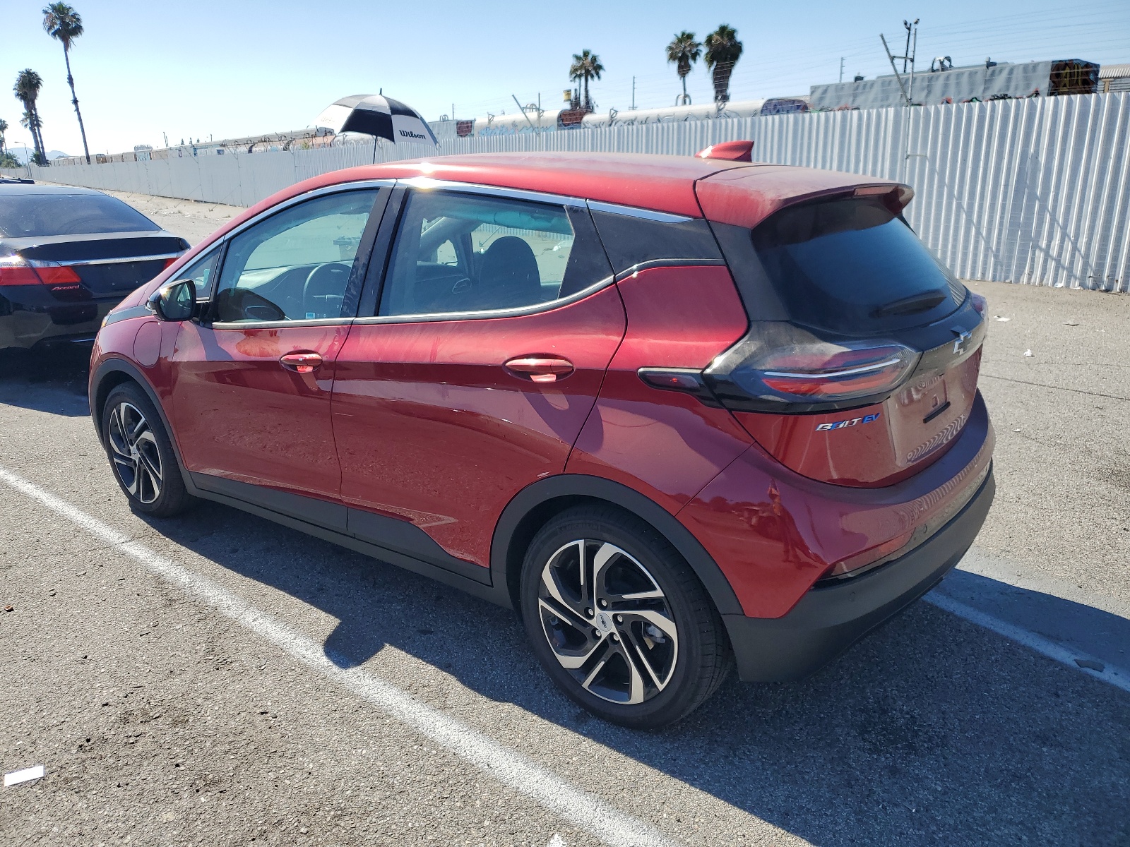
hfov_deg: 67.3
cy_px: 424
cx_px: 565
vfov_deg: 53.1
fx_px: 849
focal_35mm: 26
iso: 50
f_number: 1.5
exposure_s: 1/2500
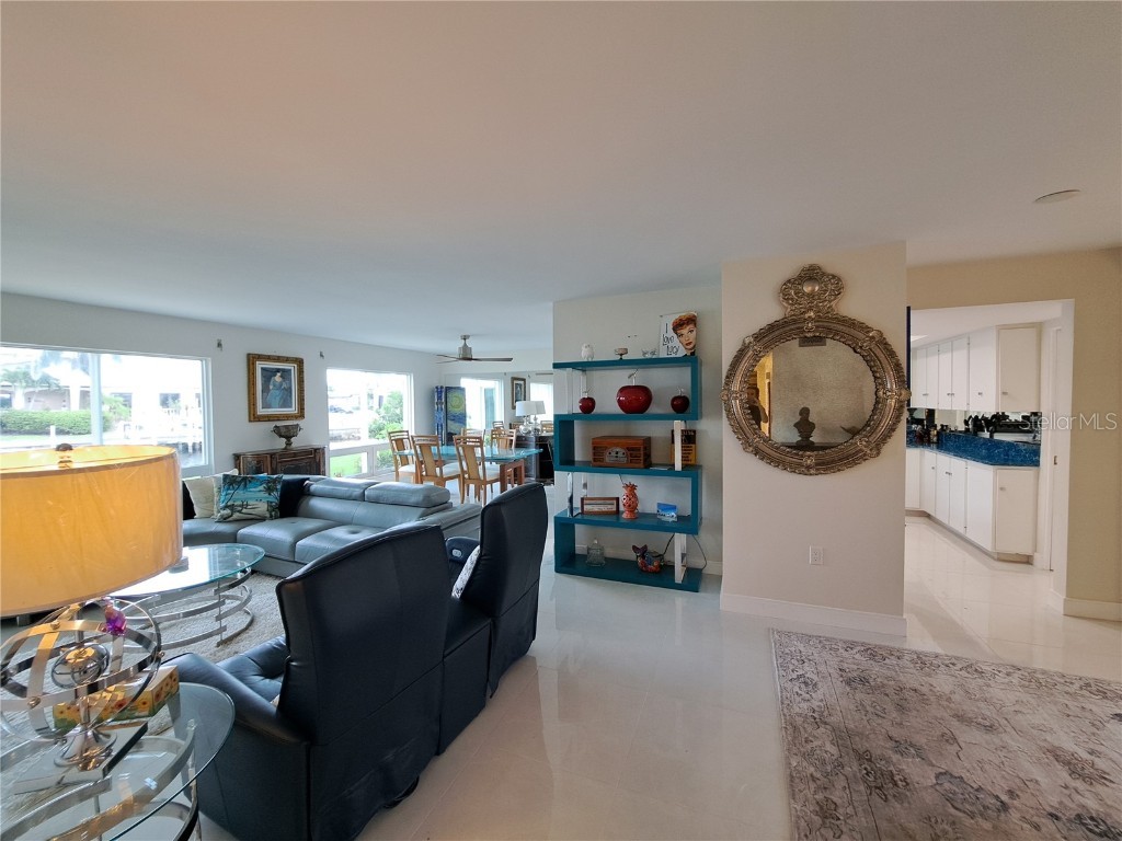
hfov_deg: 106.2
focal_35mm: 13
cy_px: 420
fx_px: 421
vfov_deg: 89.9
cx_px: 561
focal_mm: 1.74
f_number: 2.2
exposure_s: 1/40
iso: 80
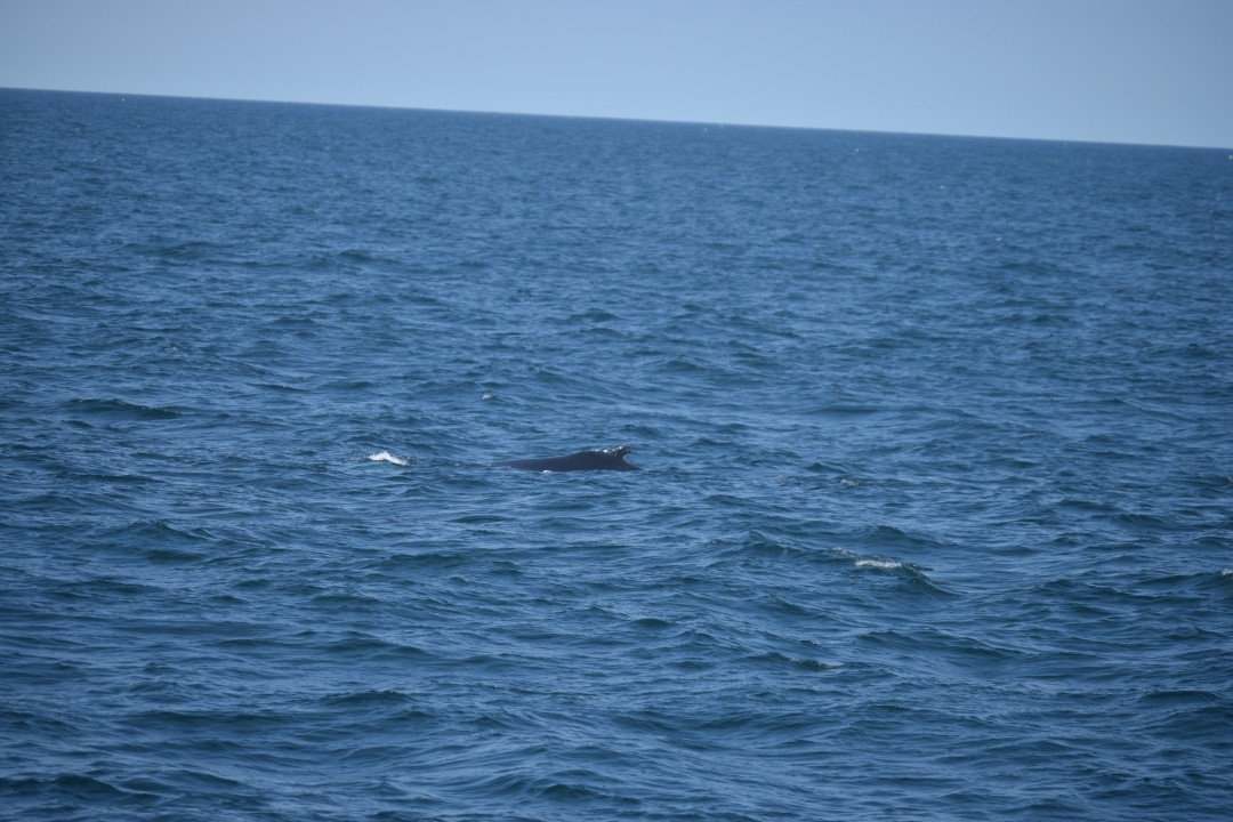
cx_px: 616
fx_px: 7963
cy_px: 411
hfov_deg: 8.9
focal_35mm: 232
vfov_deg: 5.9
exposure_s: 1/1600
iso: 200
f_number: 5.6
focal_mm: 155
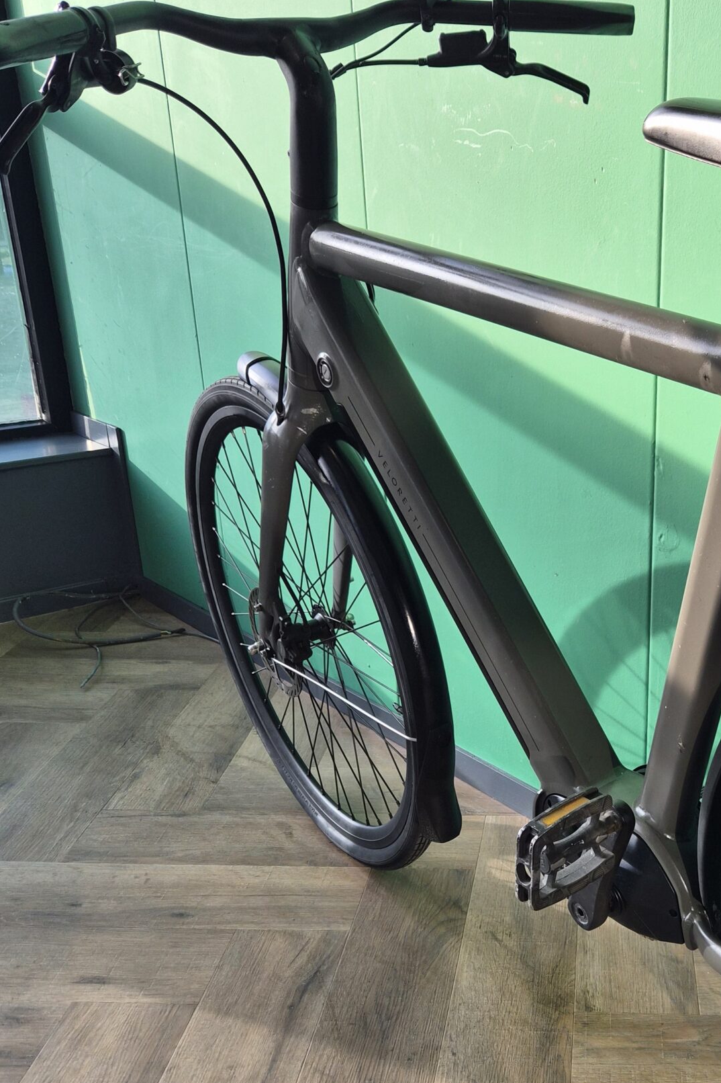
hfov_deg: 34.2
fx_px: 1142
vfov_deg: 50.2
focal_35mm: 38
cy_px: 673
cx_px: 558
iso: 80
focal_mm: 5.4
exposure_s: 1/556
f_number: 1.8
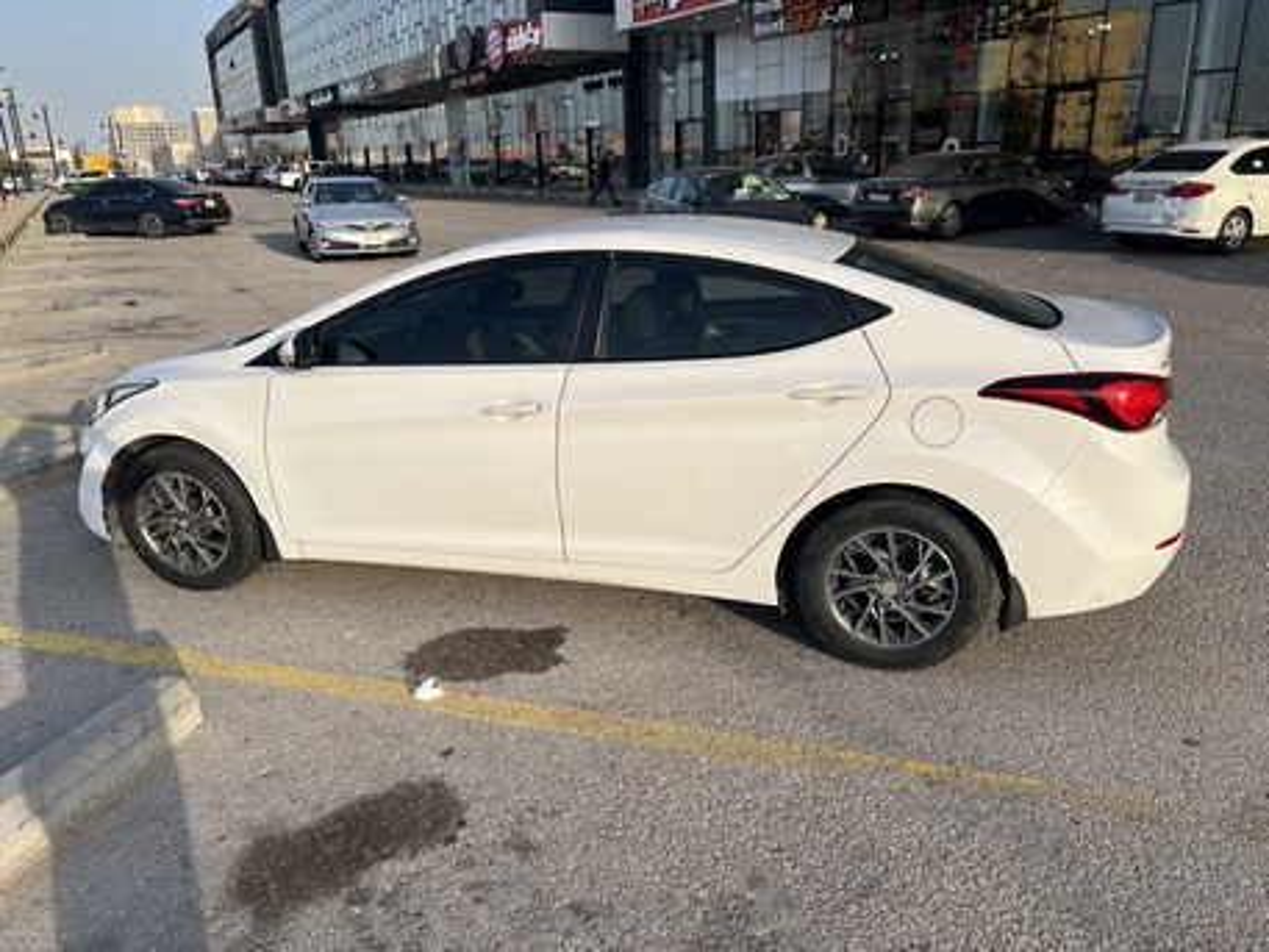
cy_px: 476
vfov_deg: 53.1
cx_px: 634
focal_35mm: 26
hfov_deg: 67.3
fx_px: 953
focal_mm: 5.7
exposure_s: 1/3257
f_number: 1.5
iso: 50
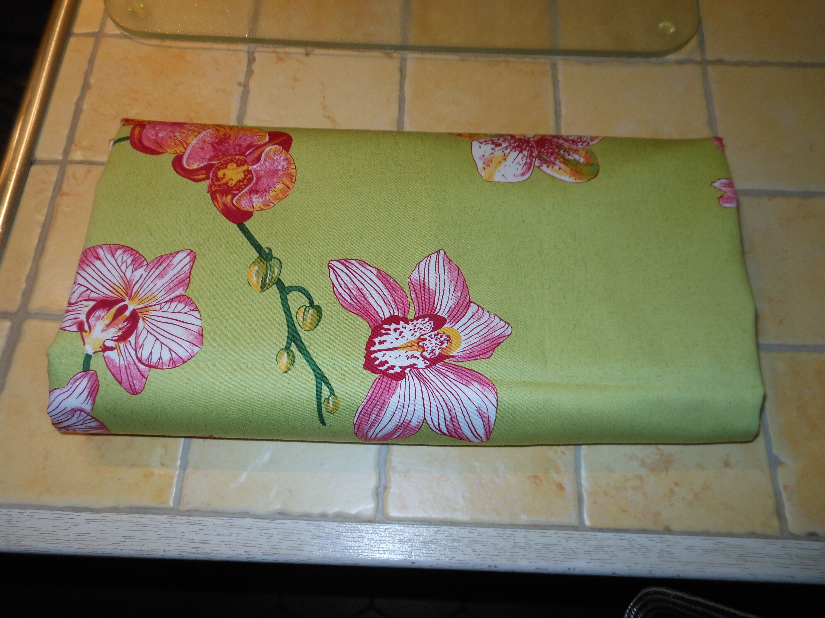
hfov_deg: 69.4
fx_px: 596
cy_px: 309
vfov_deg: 54.9
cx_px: 412
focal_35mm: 25
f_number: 3.2
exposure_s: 1/25
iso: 80
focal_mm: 4.5
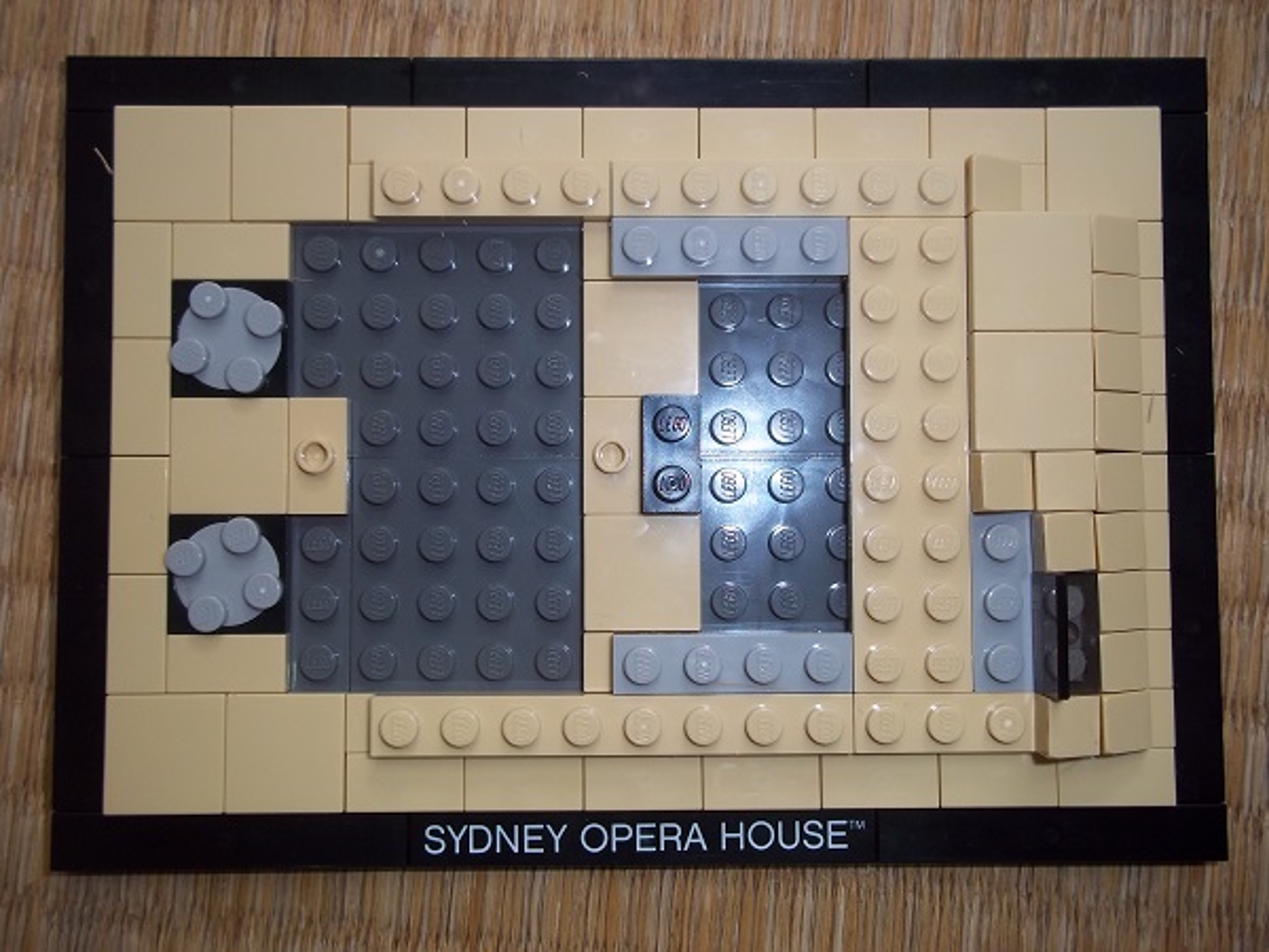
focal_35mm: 36
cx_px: 634
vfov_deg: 39.7
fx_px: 1320
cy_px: 476
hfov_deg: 51.4
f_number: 3.1
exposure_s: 1/30
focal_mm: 6.5
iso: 80
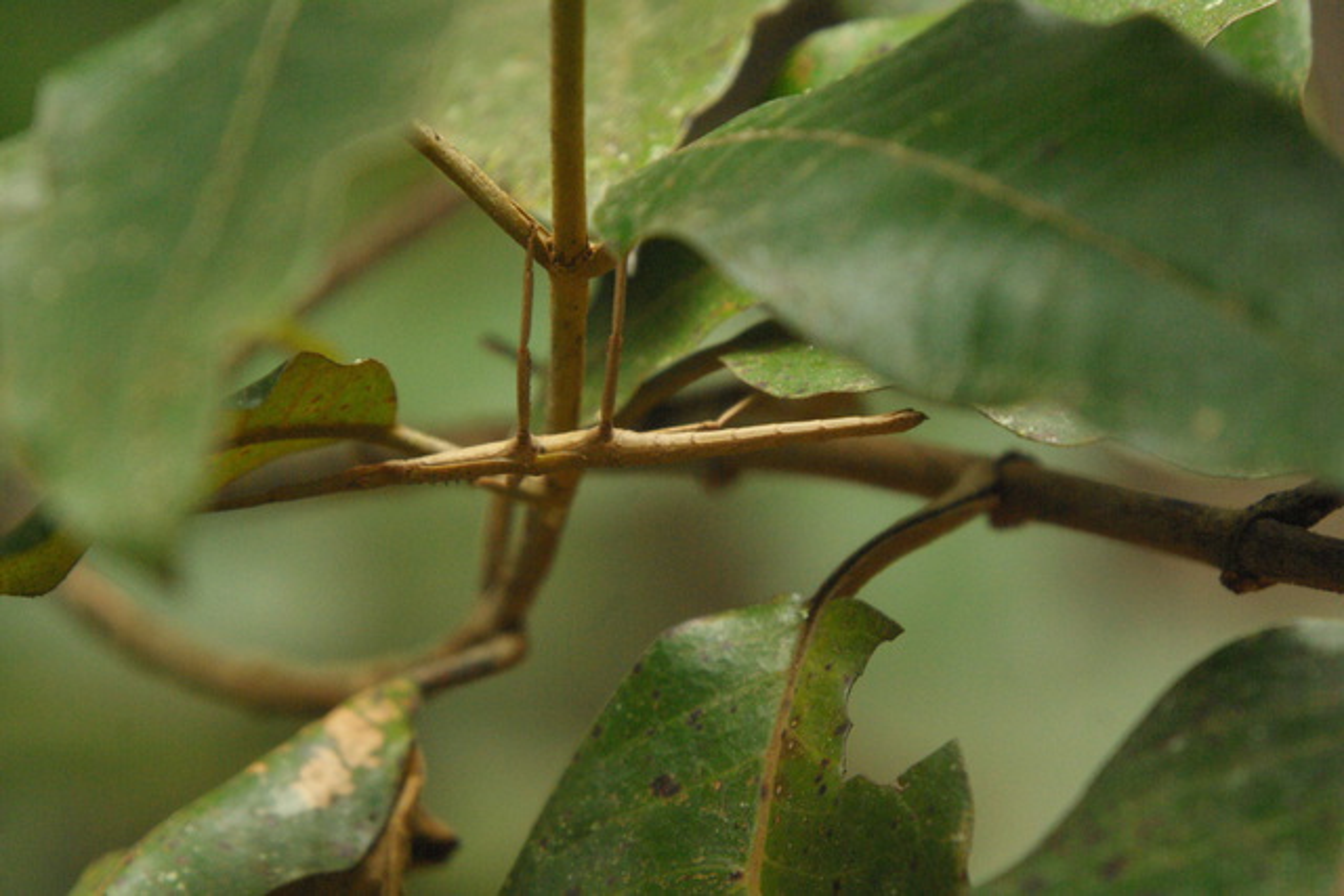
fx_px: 17363
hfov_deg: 4.4
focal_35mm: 465
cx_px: 672
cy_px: 448
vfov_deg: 3.0
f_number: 6.7
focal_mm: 310
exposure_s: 1/180
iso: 1600
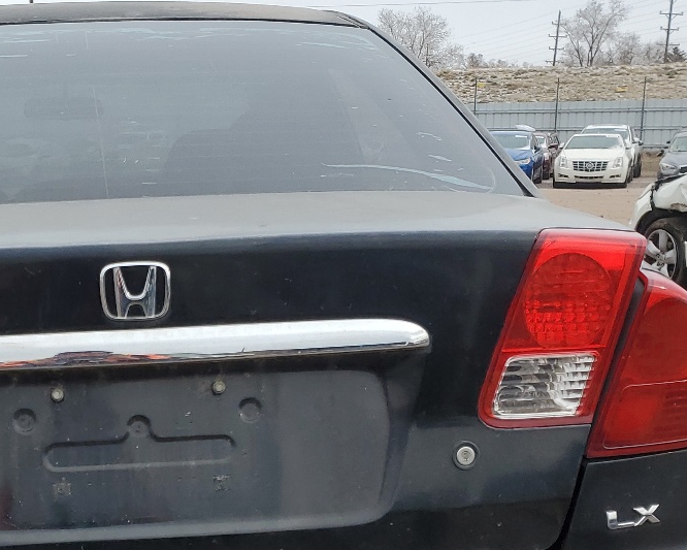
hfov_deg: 30.0
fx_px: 1240
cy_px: 473
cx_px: 111
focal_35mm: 61
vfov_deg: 24.4
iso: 50
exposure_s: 1/1667
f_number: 1.5
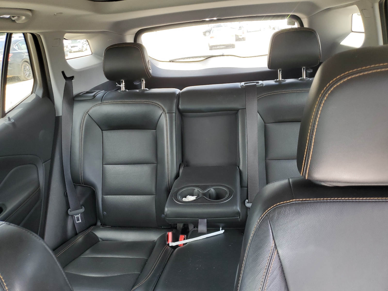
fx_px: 291
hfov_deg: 67.3
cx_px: 194
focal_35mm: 26
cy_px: 146
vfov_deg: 53.1
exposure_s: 1/60.2
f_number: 1.5
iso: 55
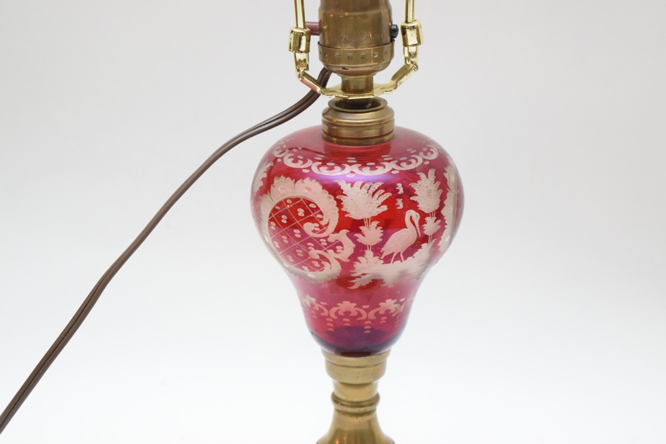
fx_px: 1526
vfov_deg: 16.6
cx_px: 333
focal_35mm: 82
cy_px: 222
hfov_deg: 24.6
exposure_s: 1/60
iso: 1100
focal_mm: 55
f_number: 5.6
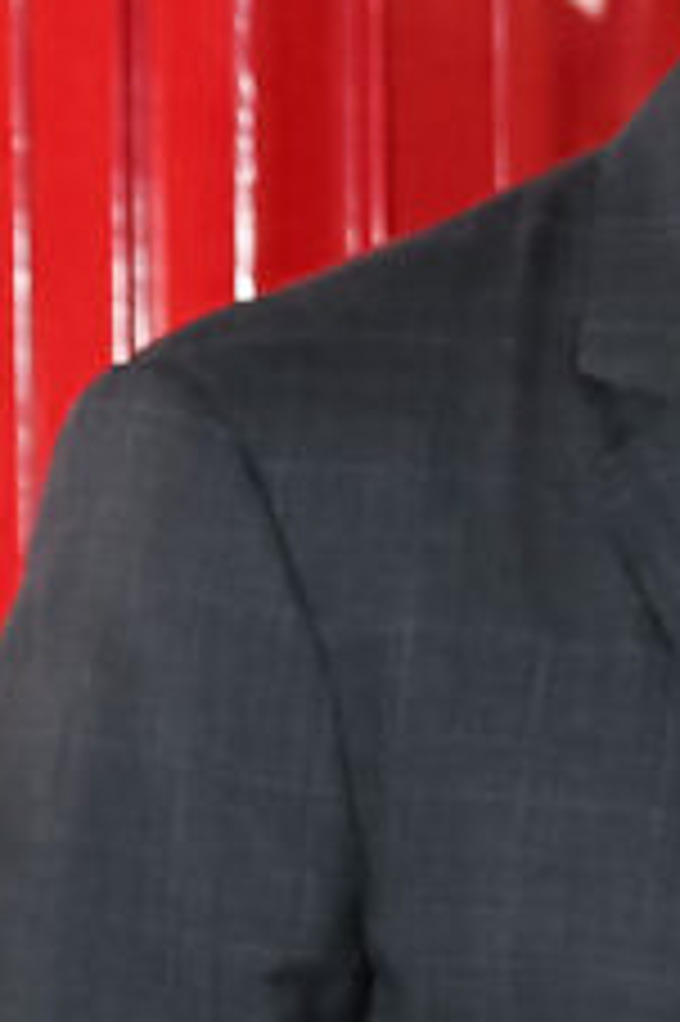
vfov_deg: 5.7
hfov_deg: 3.9
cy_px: 2103
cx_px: 1387
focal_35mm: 352
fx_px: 9988
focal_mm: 52
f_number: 4.5
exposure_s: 1/500
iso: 1250
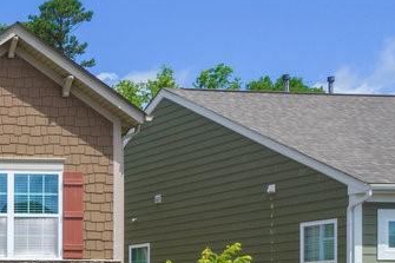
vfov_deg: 15.9
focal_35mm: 84
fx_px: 921
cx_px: -305
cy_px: 271
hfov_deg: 18.9
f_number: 2.8
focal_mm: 8.38
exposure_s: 1/2000
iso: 100
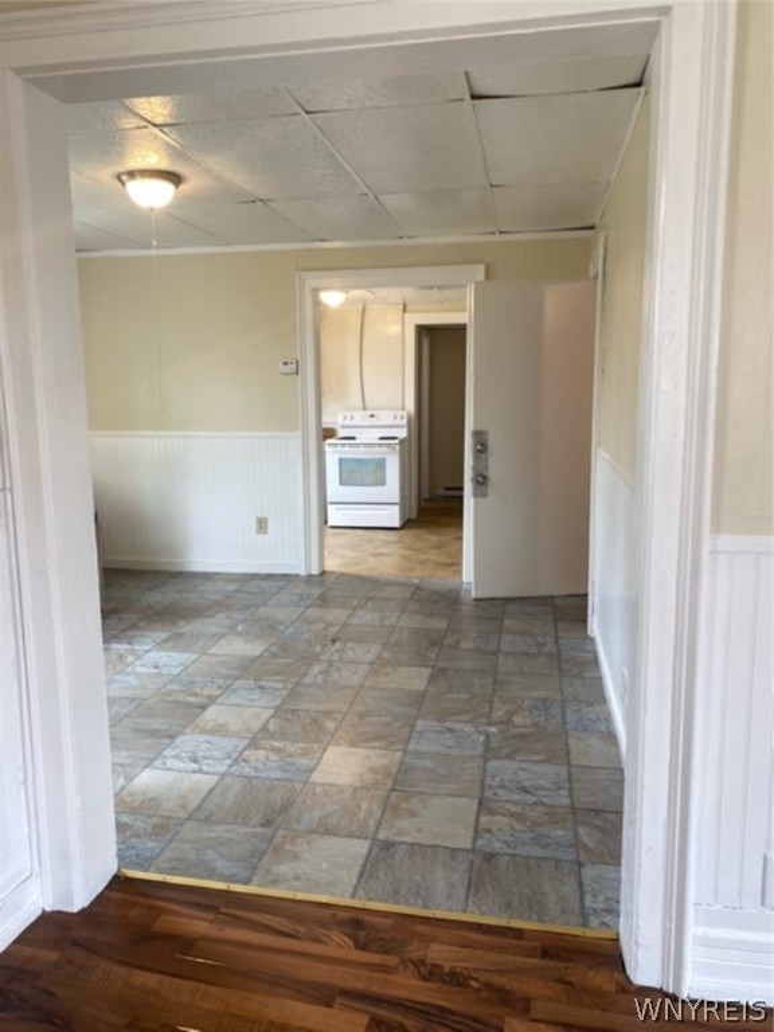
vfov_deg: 67.3
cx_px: 387
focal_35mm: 26
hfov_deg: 53.1
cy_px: 516
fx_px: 775
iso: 125
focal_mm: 4.25
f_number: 1.8
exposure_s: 1/120
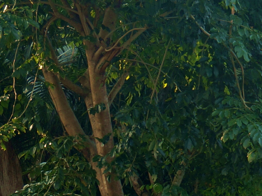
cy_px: 181
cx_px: 469
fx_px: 1256
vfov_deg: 8.9
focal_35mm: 166
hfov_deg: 11.1
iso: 100
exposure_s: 1/200
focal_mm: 24
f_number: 4.5
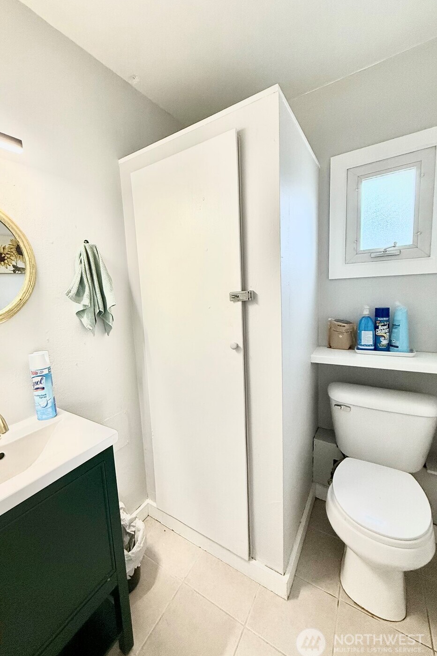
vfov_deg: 100.4
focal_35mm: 15
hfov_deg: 76.8
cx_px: 186
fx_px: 273
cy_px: 327
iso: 250
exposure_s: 1/120
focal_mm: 2.22
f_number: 2.2
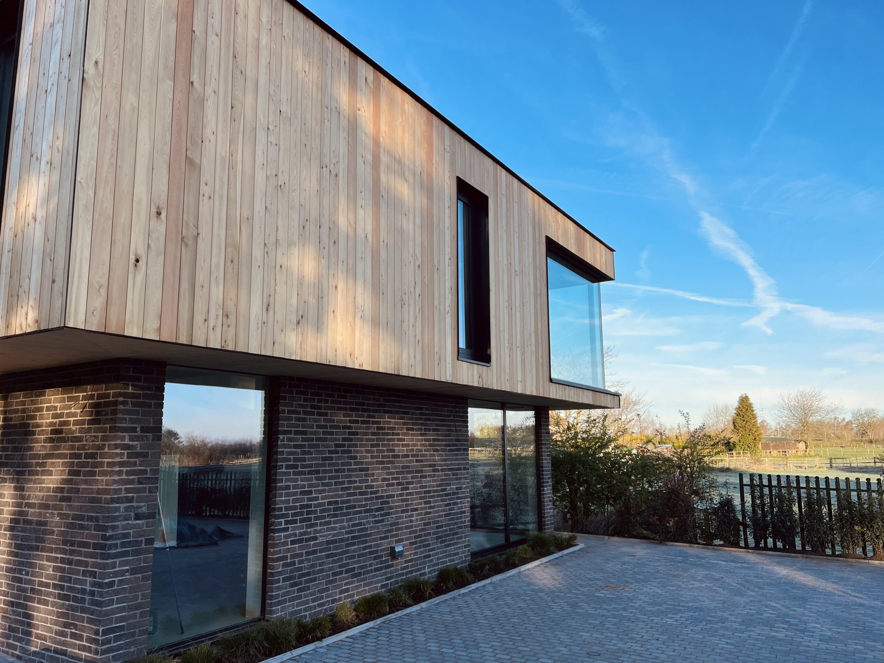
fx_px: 664
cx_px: 442
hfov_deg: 67.3
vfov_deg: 53.1
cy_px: 332
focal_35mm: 26
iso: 50
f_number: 1.5
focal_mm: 5.7
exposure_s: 1/1575
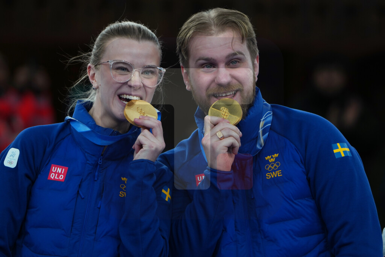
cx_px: 192
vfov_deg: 2.7
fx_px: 5422
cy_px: 128
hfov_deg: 4.1
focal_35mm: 507
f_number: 6.3
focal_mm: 338
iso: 400
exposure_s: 1/320
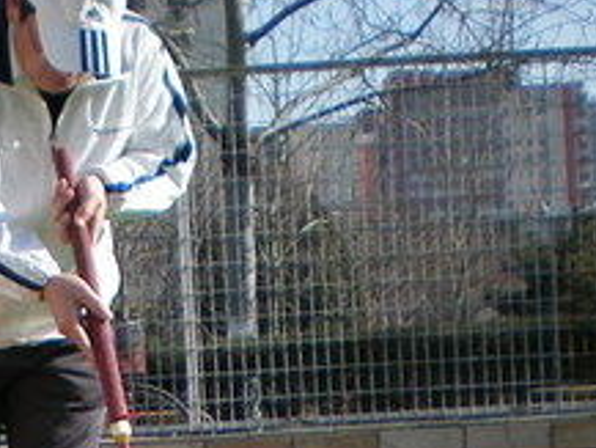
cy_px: 602
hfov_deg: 18.2
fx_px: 1809
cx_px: -14
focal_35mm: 105
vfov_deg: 13.5
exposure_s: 1/640
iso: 64
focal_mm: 6.3
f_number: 3.1
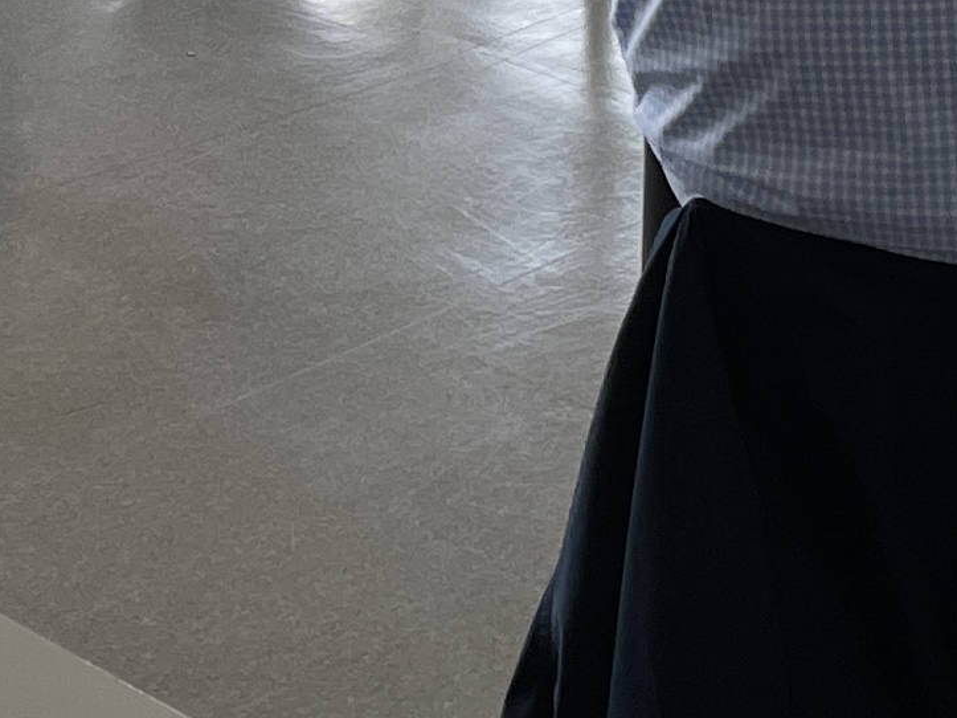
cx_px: 590
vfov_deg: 9.2
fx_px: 4008
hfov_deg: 13.6
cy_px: -988
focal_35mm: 145
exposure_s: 1/120
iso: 40
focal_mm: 4.2
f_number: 1.6
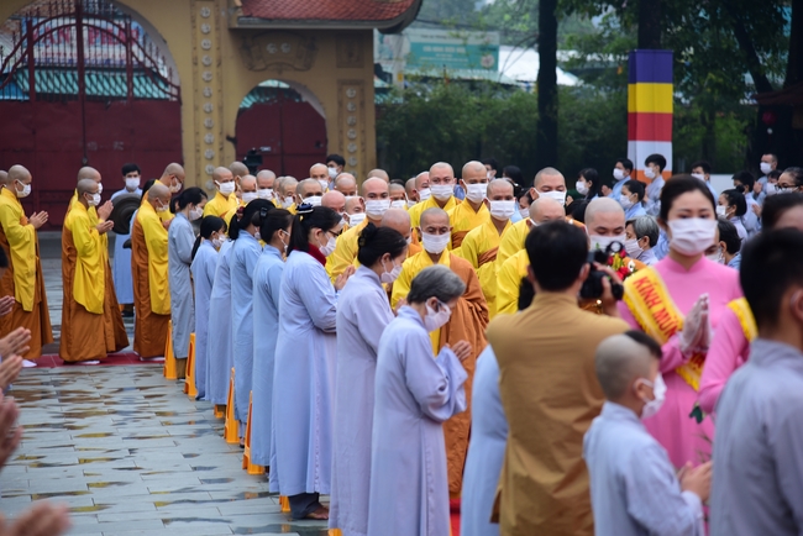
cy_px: 268
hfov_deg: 17.1
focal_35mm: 120
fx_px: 2678
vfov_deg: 11.4
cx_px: 402
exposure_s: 1/80
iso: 400
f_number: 4
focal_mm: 120
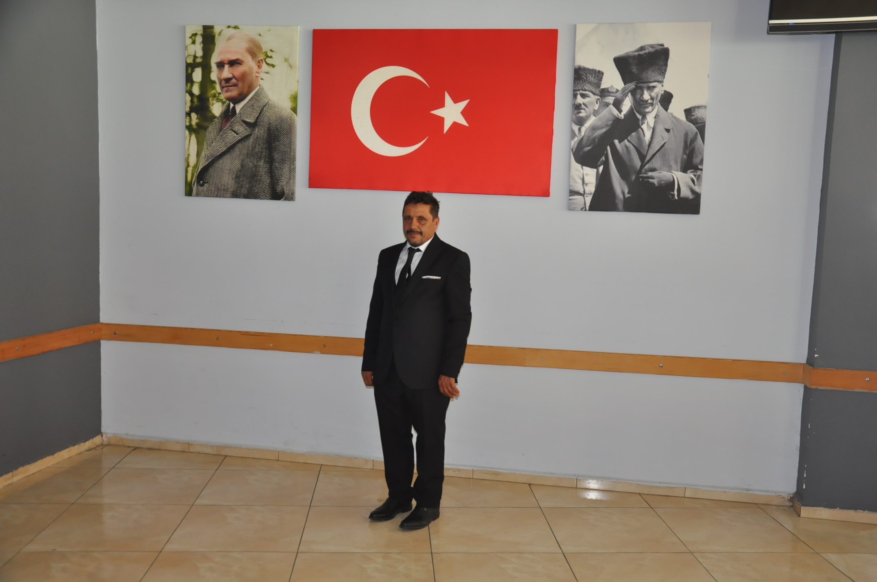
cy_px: 291
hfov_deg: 57.3
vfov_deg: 39.9
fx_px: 803
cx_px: 438
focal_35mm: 33
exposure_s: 1/60
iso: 800
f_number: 3.8
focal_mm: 22
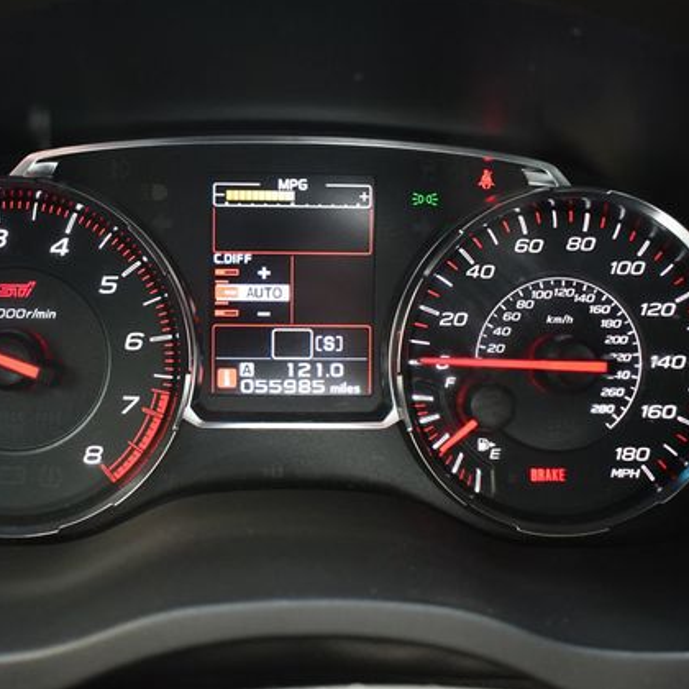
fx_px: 991
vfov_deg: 38.3
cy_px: 341
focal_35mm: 44
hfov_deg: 38.2
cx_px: 272
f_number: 3.8
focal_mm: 23
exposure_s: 1/125
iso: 1400
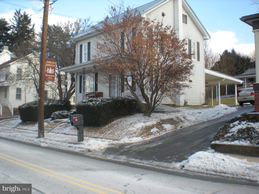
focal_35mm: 38
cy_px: 97
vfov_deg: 37.7
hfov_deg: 49.0
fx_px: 284
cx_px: 130
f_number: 4.6
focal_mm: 6.3
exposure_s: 1/147
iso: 64
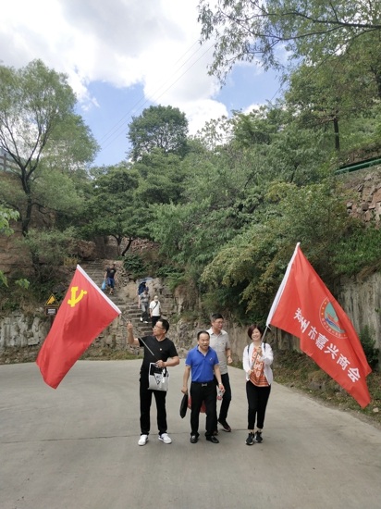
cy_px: 254
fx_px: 441
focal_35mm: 30
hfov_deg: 46.8
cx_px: 190
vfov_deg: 60.0
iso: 133
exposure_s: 1/1602
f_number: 1.8
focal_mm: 3.95
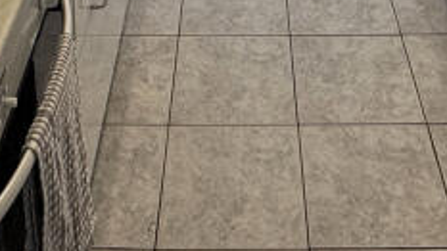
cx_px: 247
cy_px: -337
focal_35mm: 67
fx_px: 794
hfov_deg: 31.4
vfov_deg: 13.5
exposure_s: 1/99
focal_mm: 2.22
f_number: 2.2
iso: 160
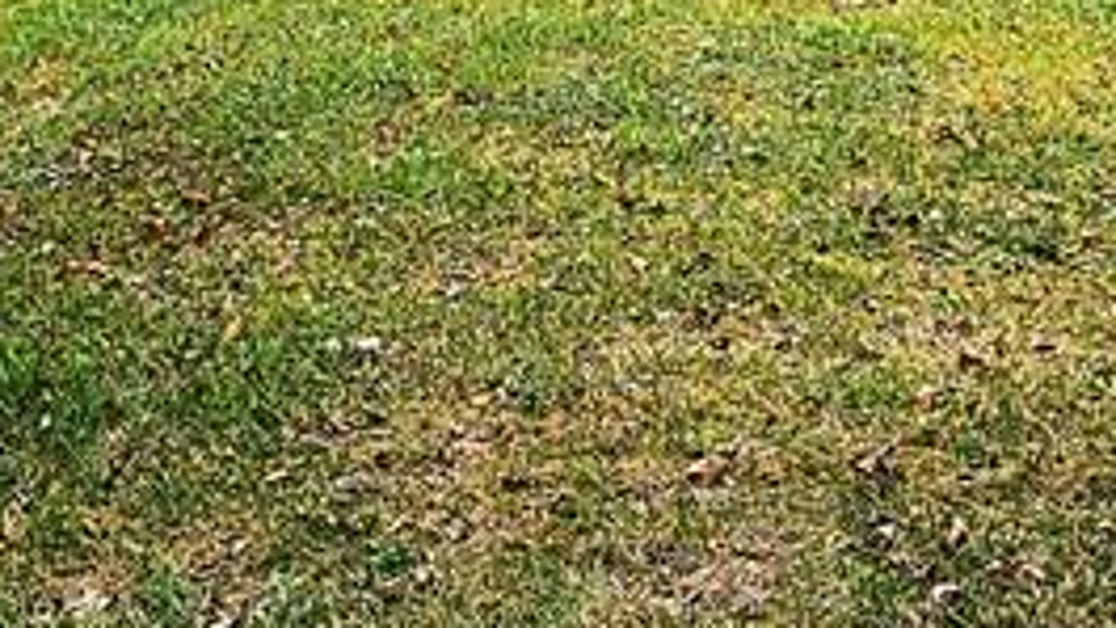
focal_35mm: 97
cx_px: 560
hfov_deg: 22.0
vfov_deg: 12.1
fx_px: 2870
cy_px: -215
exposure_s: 1/719
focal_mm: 5.4
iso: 80
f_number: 1.8
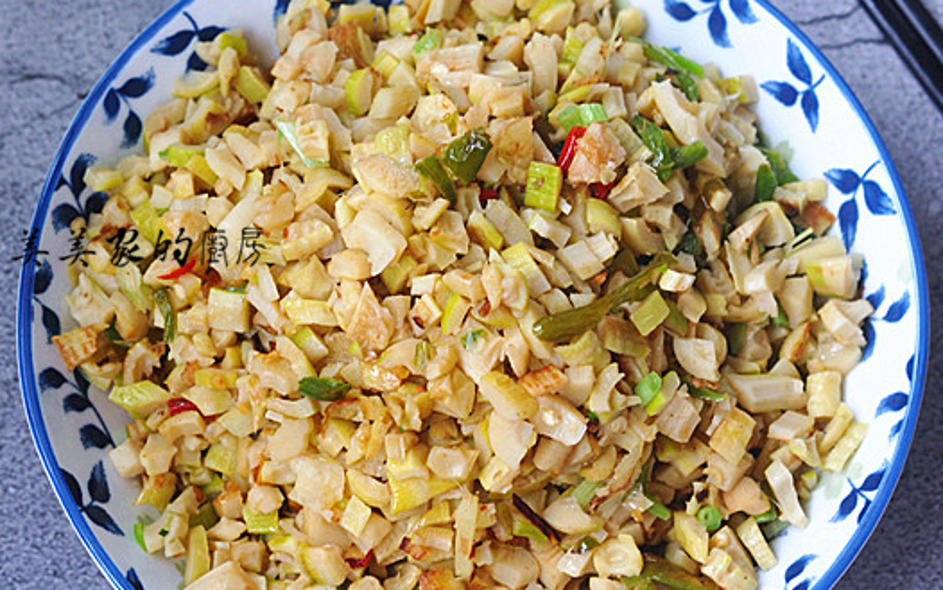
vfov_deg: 11.3
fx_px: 2982
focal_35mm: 116
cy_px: 249
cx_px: 472
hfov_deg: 18.0
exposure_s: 1/30
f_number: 4.5
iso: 560
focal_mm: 50
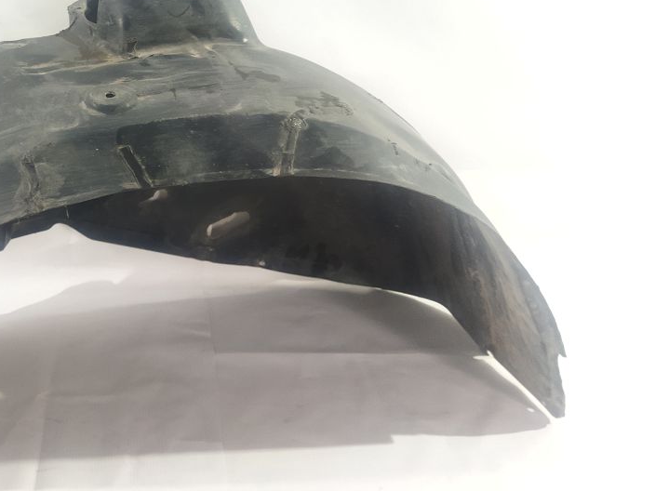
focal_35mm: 46
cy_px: 166
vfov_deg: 31.3
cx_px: 145
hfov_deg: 39.8
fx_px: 870
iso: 353
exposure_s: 1/33
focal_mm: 4.71
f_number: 1.79
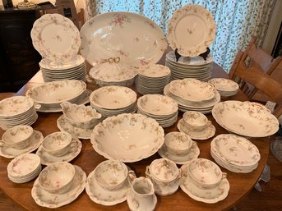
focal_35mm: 26
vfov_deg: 53.0
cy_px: 106
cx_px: 141
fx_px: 212
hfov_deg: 67.3
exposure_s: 1/60
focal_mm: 5.1
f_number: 1.6
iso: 200
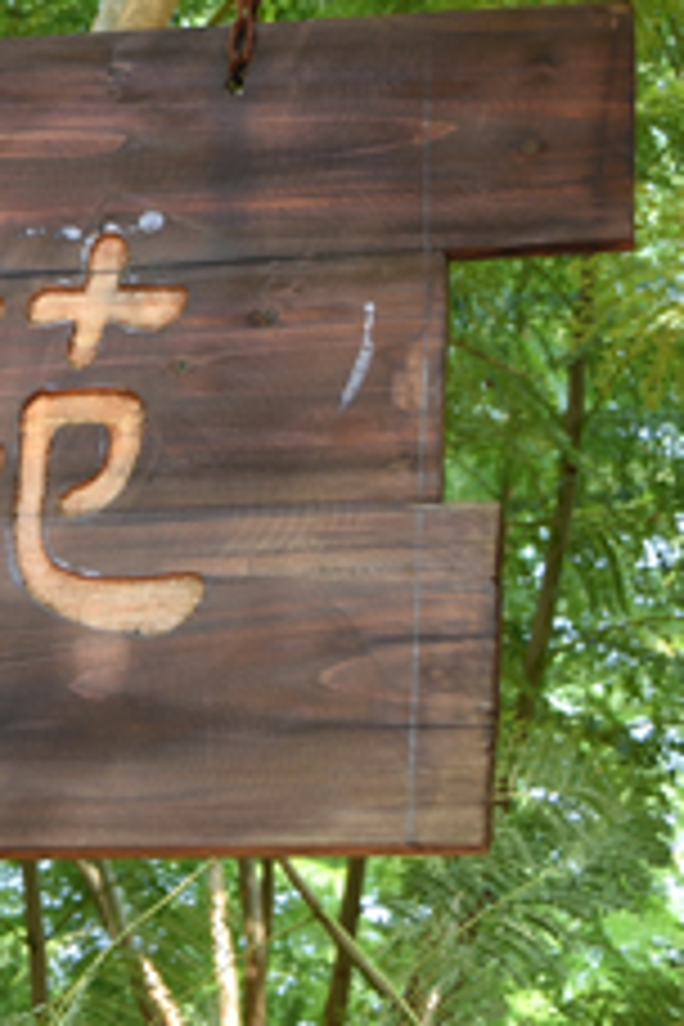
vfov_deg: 13.3
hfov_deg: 8.9
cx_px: -14
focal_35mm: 153
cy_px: 110
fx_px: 4353
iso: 100
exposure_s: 1/60
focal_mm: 29
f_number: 5.6
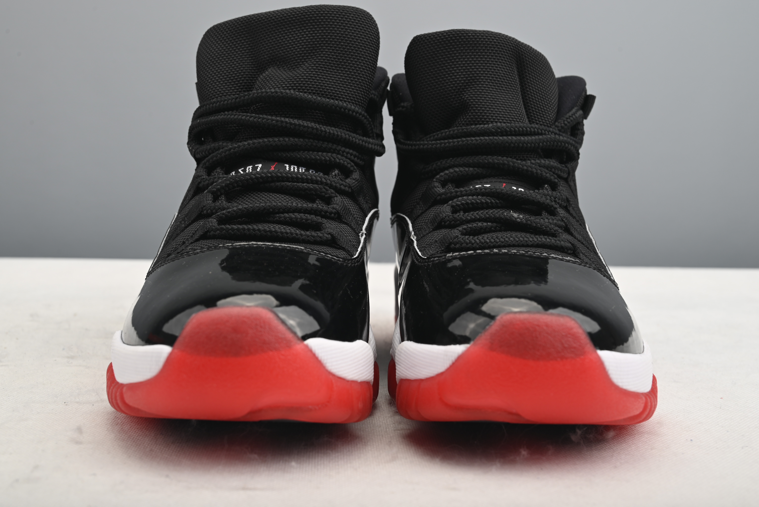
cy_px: 254
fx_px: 949
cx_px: 380
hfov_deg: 43.6
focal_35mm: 45
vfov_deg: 29.9
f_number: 11
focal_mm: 45
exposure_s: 1/200
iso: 100
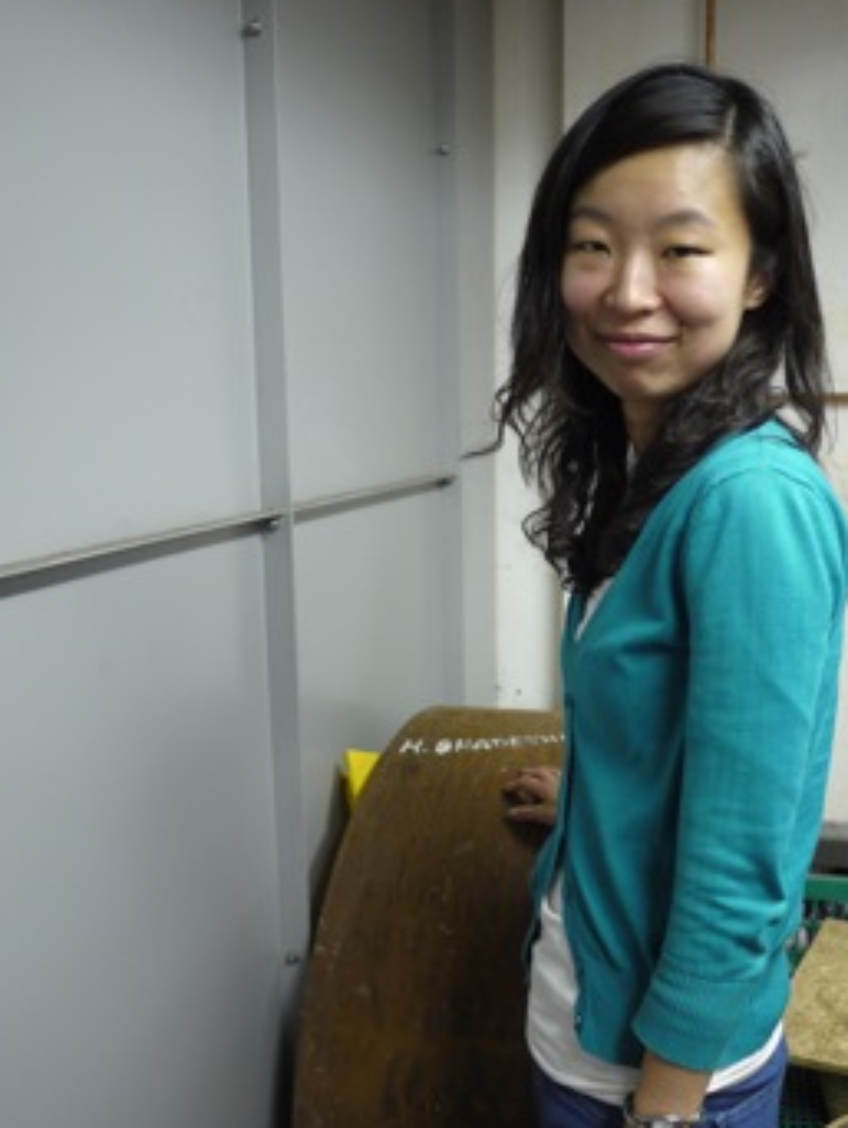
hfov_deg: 39.5
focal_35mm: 36
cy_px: 627
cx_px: 511
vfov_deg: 51.2
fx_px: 1174
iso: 320
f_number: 2.5
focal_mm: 14
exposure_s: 1/60
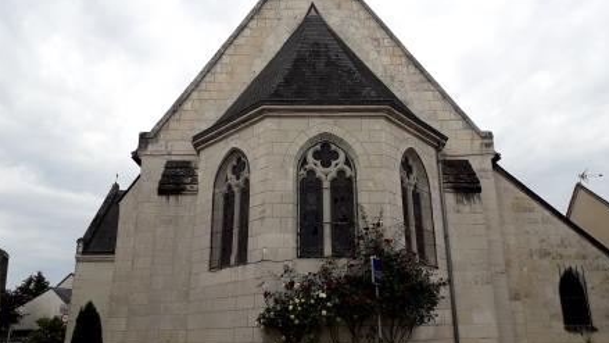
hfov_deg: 64.3
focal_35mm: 30
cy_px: 160
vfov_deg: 38.9
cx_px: 305
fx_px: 484
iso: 40
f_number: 1.9
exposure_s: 1/1451
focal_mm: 3.6
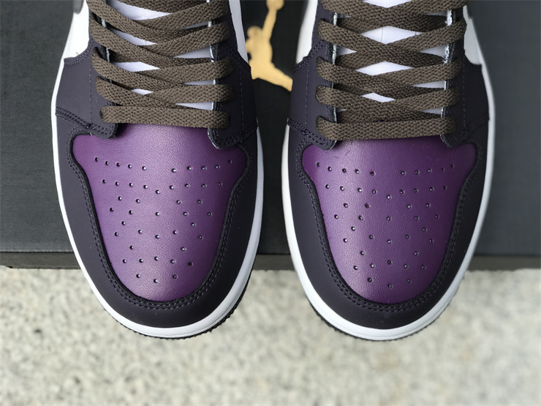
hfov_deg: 33.8
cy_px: 203
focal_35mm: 57
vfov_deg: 25.7
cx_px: 270
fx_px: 891
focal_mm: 6.6
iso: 20
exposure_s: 1/155
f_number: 2.8
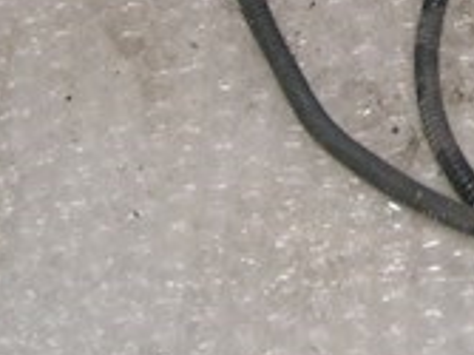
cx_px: 650
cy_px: -176
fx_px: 1834
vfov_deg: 10.7
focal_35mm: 134
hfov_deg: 14.0
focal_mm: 5.8
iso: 100
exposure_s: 1/45
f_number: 2.8
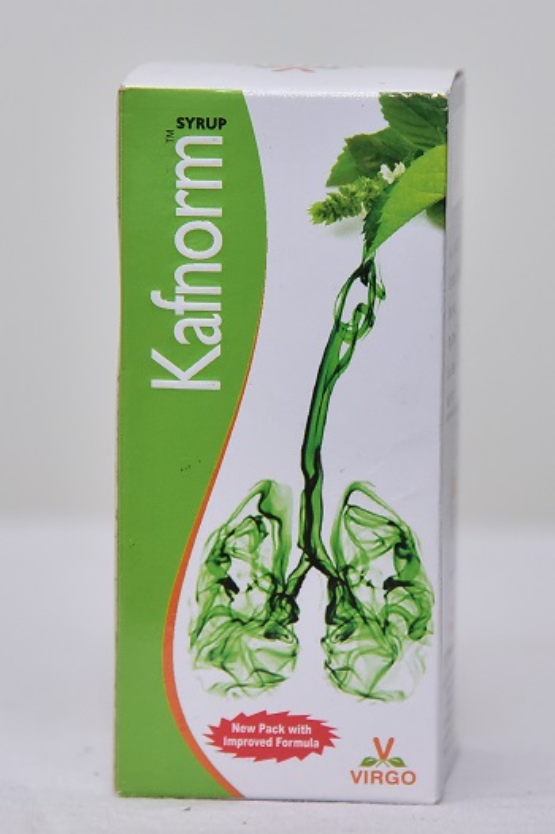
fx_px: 2431
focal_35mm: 105
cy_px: 417
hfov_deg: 13.0
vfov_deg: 19.5
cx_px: 278
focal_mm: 105
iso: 1600
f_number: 5
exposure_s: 1/200
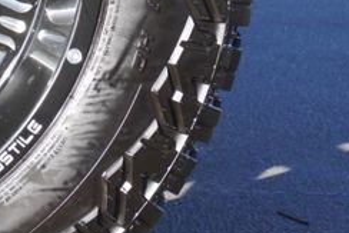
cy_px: -71
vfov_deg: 8.3
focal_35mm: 164
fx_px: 1591
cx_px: -219
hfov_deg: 11.8
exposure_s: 1/160
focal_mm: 26
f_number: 6.3
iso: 125
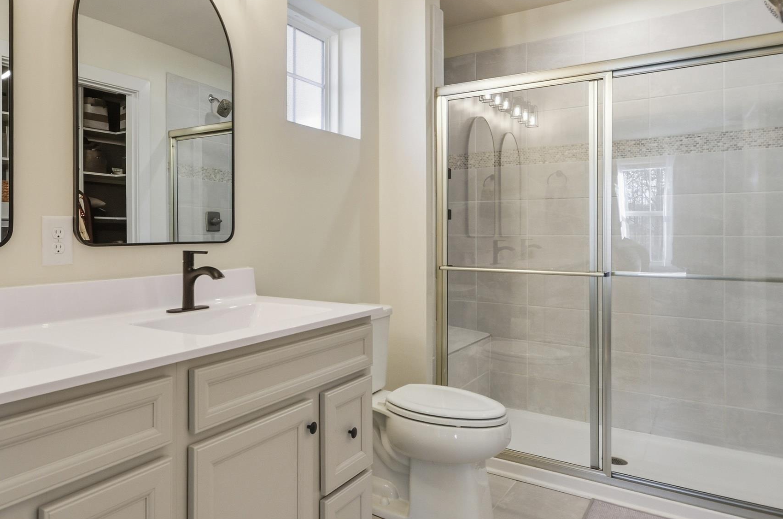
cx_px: 310
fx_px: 551
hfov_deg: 70.0
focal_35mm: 25
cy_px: 228
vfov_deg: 50.3
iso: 250
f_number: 9
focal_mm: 11.5
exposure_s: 1/40
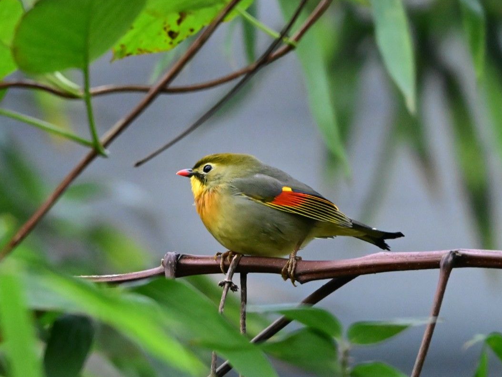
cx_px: 272
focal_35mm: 1149
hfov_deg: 1.7
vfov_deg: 1.3
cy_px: 181
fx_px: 16667
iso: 12800
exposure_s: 1/1000
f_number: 6.3
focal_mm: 600
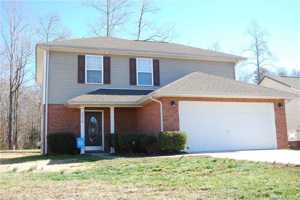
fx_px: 325
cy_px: 100
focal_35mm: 39
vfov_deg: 34.3
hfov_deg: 49.5
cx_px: 150
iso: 800
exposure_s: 1/1250
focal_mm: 26
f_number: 5
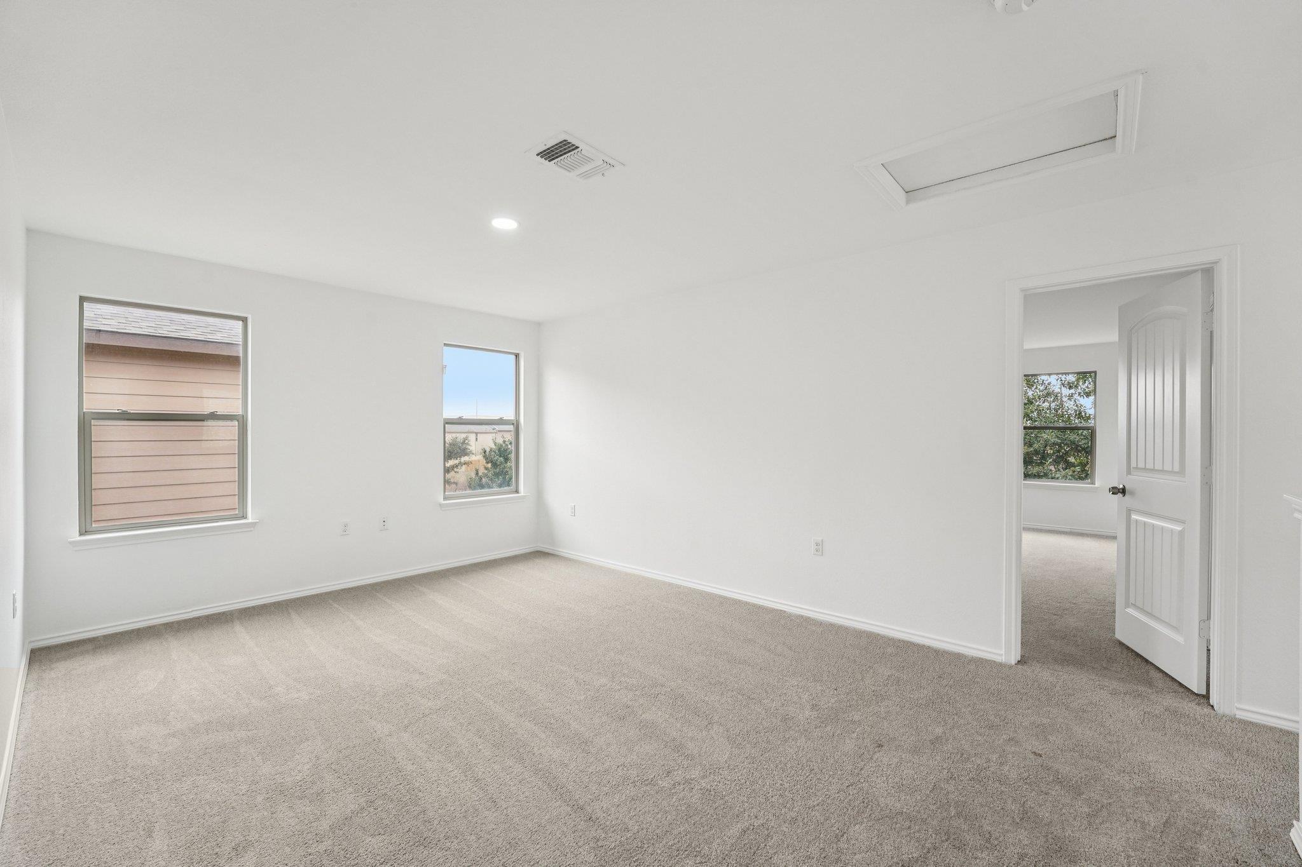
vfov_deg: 81.2
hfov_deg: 104.3
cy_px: 434
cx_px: 651
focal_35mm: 14
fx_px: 506
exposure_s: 1/100
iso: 800
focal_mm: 14
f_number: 8
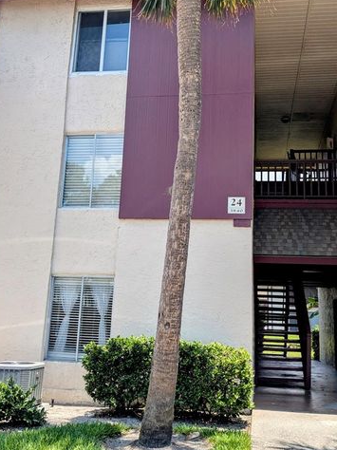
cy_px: 197
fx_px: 494
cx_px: 166
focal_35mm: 38
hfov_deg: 37.7
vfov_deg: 48.9
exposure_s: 1/1799
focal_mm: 4.38
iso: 49
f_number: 1.73
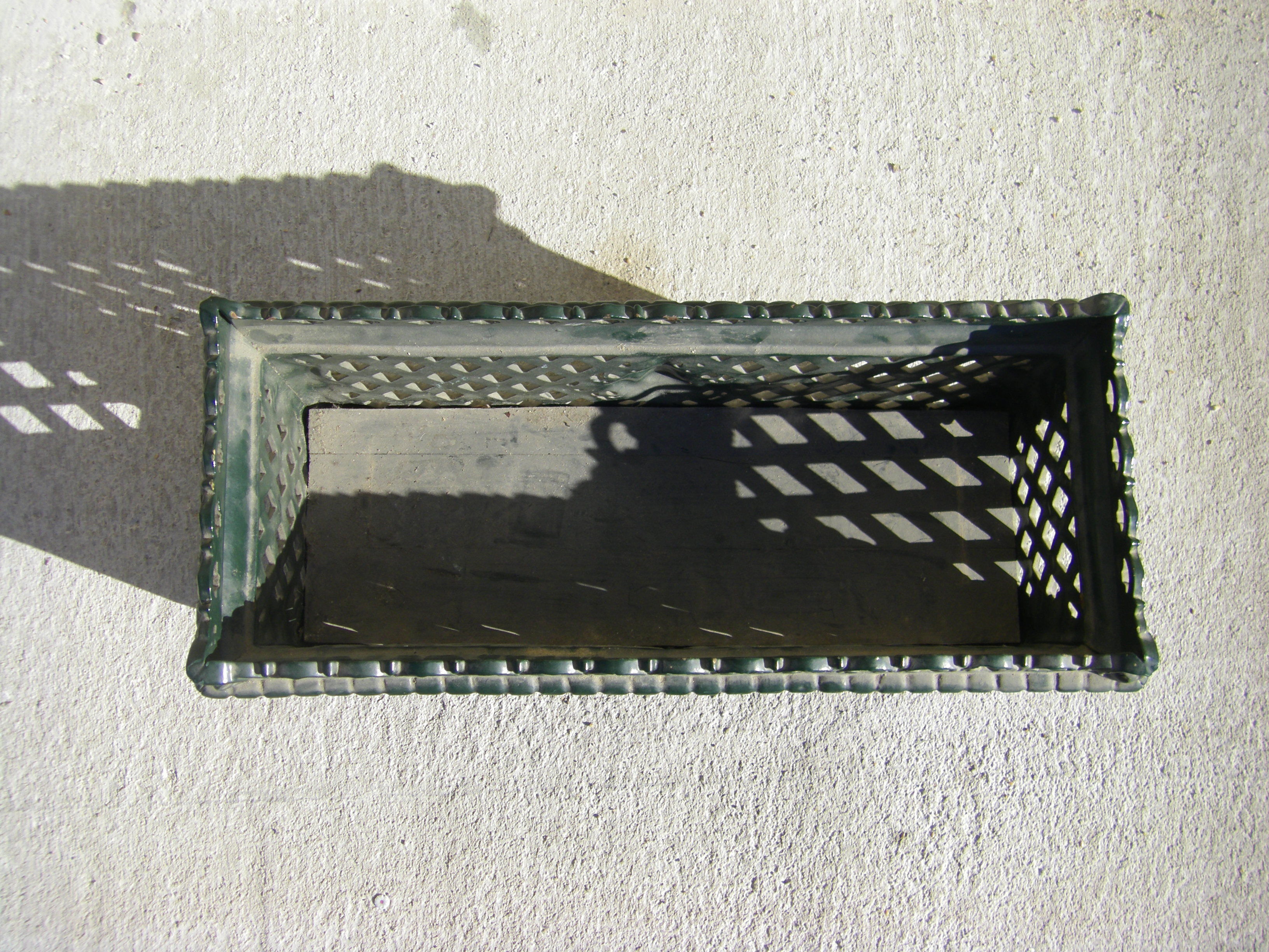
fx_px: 1393
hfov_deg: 49.0
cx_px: 634
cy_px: 476
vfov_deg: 37.7
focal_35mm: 38
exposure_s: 1/125
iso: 64
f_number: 7
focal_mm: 6.3
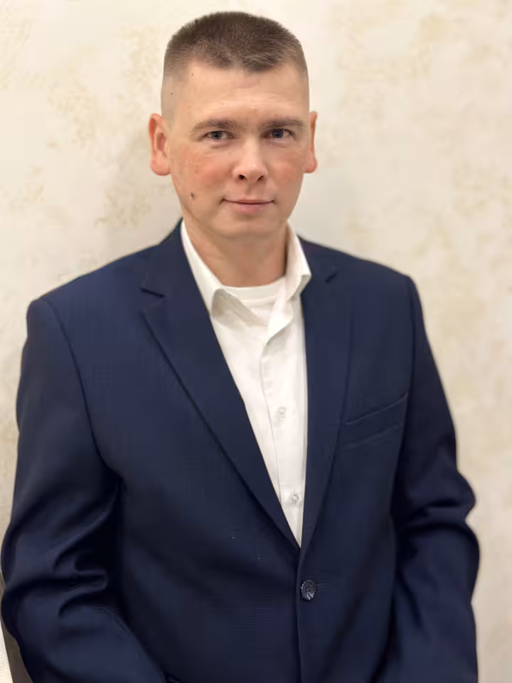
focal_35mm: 48
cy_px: 342
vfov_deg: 39.7
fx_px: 947
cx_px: 256
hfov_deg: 30.3
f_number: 1.78
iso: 125
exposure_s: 1/82
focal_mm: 6.86
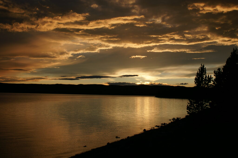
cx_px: 119
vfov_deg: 29.8
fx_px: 297
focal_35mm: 45
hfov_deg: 43.6
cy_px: 79
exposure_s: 1/80
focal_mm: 30
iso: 200
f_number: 11
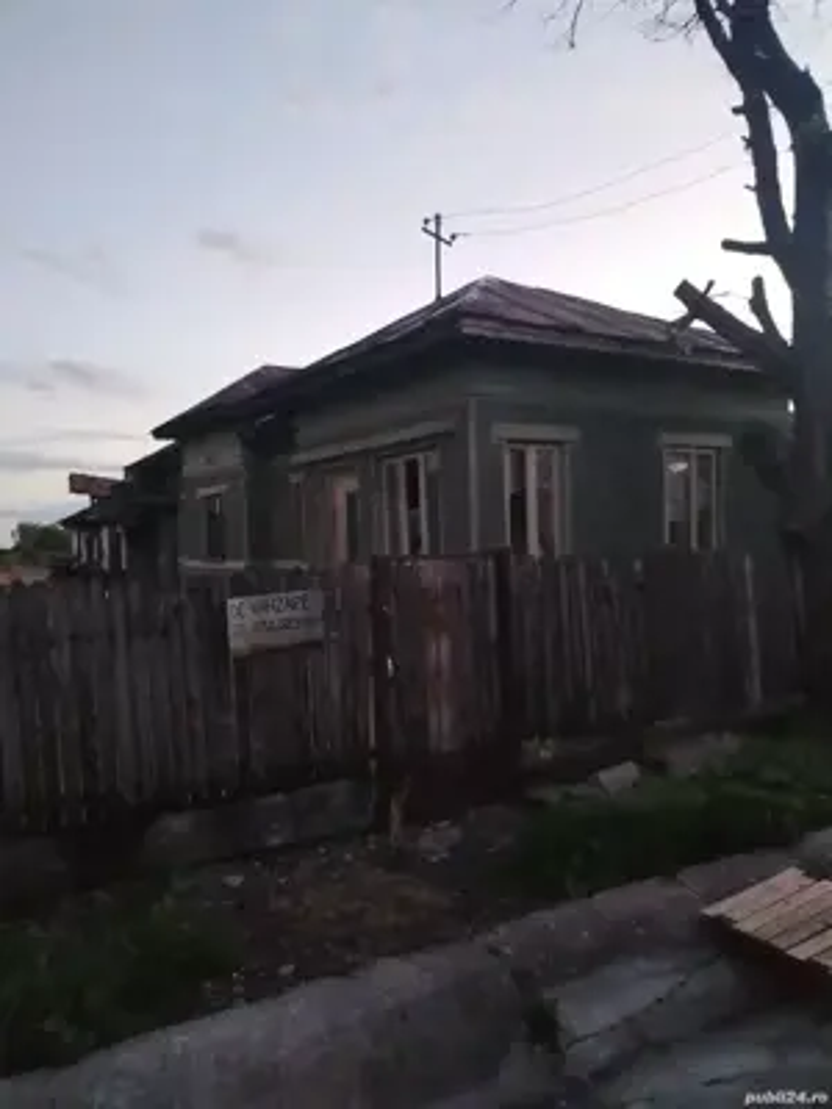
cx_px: 416
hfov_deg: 53.1
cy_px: 554
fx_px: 833
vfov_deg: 67.3
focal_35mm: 26
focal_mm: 4.75
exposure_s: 1/25
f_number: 1.8
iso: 753
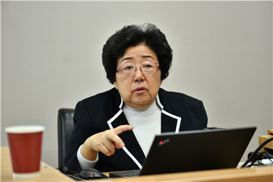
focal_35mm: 105
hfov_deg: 19.5
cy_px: 91
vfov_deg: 13.0
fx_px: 796
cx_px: 136
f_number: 3.2
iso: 1600
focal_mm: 105
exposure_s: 1/80
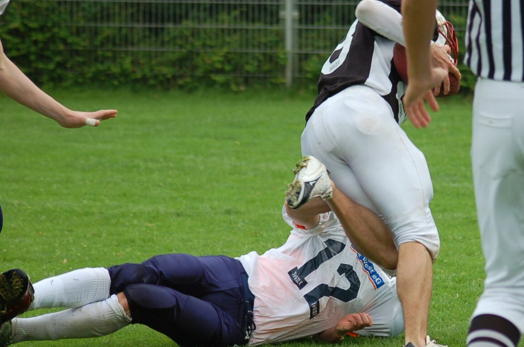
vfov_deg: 5.5
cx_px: 380
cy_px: 170
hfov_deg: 8.3
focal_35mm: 249
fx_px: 3617
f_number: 4.2
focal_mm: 110
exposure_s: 1/800
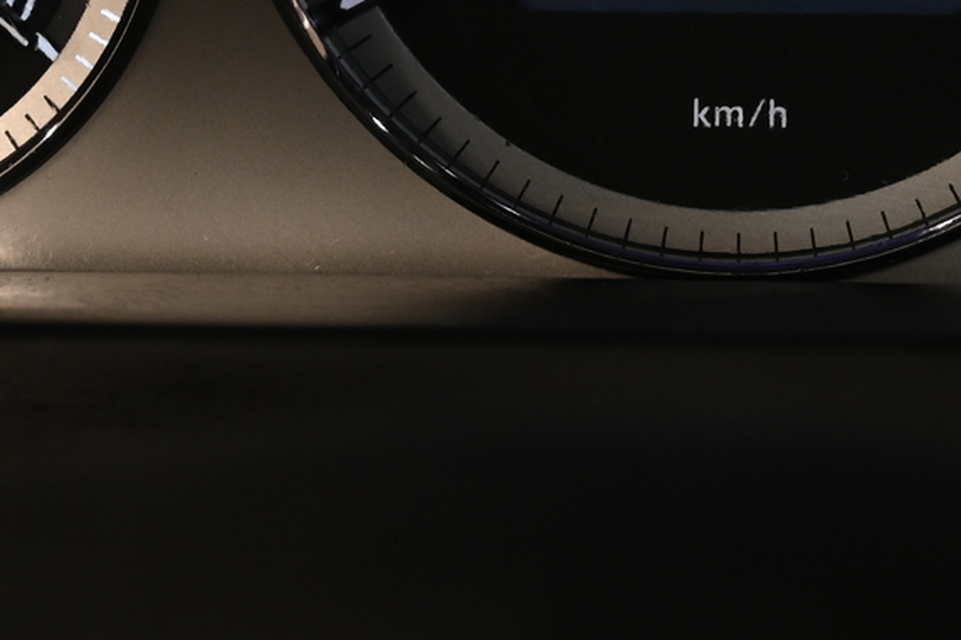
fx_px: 2779
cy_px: -178
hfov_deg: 19.5
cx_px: 707
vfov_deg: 12.7
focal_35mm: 104
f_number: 4.2
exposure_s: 1/40
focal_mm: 24.5
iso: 560
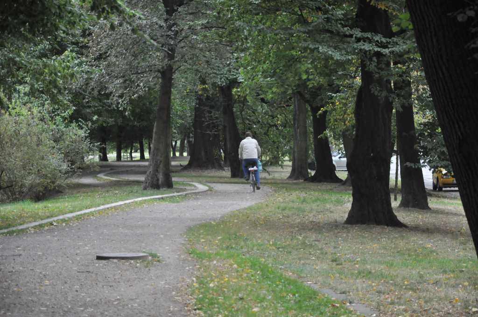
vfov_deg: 8.7
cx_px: 239
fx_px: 2089
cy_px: 158
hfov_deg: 13.1
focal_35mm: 158
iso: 2000
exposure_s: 1/800
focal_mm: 105
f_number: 7.1
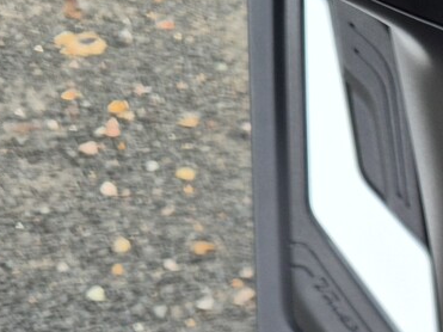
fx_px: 1586
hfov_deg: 14.6
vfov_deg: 11.2
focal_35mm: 124
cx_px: 701
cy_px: 586
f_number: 1.8
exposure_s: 1/100
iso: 50
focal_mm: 5.4
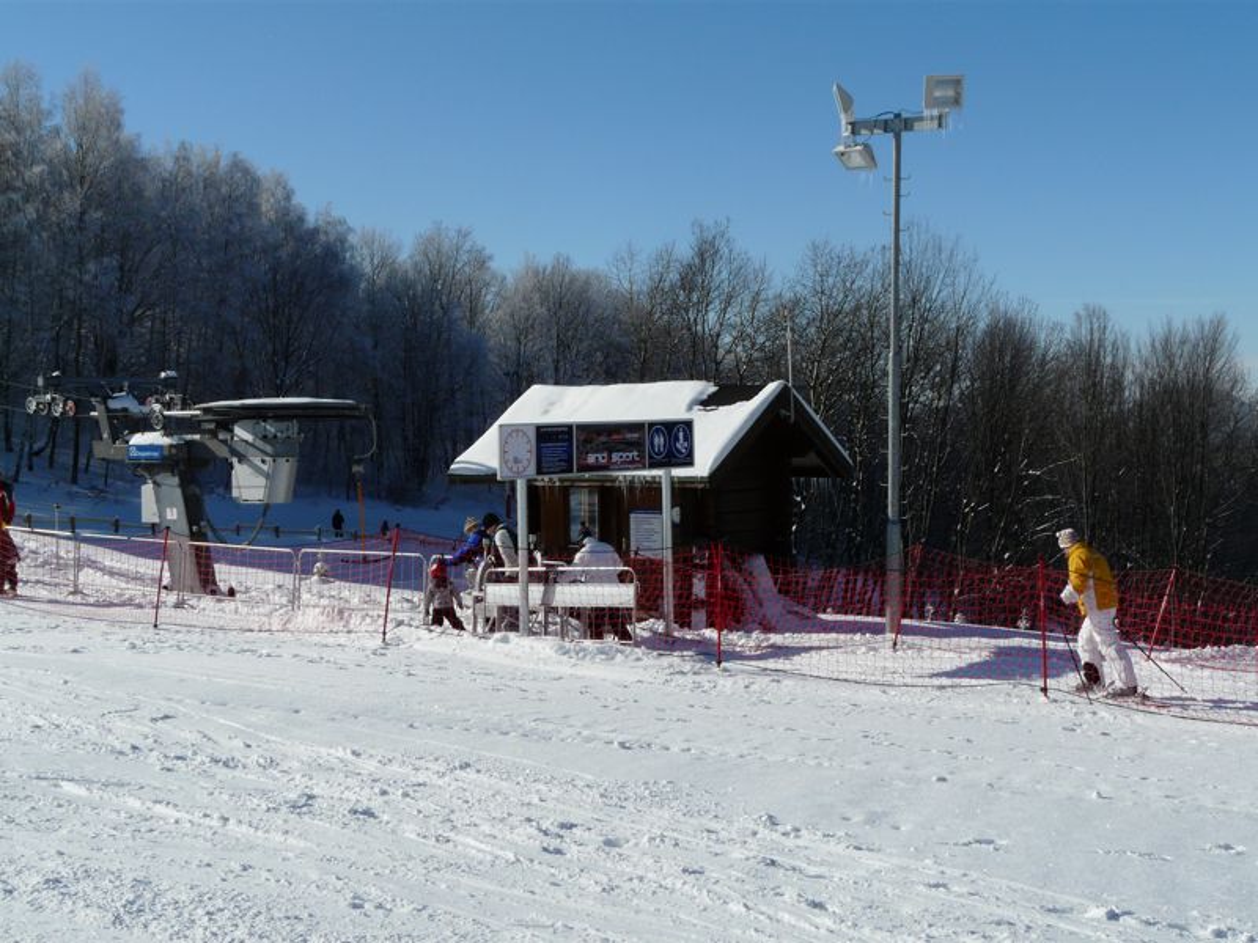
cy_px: 472
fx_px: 1853
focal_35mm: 51
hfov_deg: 37.5
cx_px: 629
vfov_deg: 28.6
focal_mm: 8.3
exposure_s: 1/500
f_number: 8
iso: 100
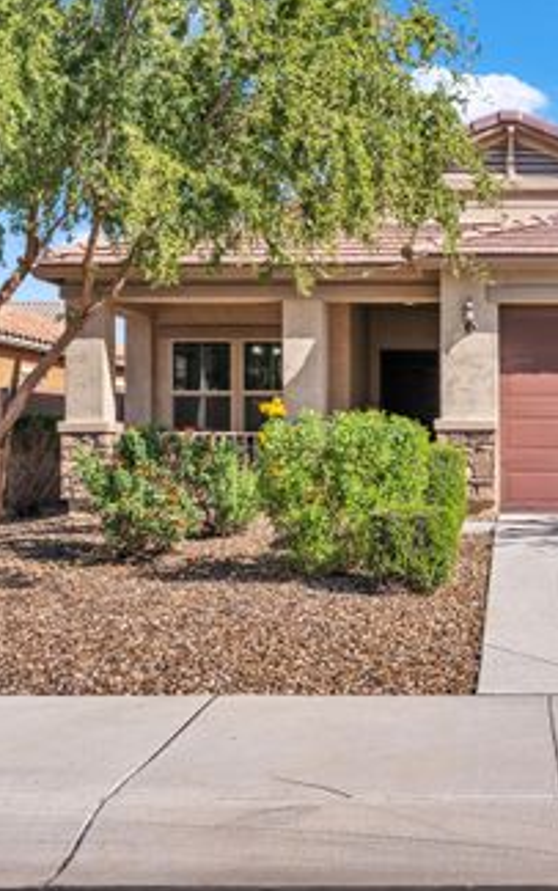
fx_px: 1069
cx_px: 506
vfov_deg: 45.2
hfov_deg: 28.1
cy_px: 450
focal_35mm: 44
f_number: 9
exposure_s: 1/400
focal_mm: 28
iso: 250
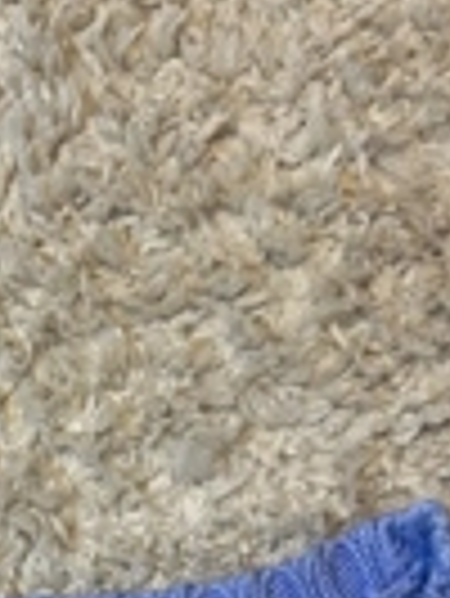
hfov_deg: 18.2
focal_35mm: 78
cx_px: -50
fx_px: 1350
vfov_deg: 22.0
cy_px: 818
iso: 160
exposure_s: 1/50
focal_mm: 5.7
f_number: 1.5
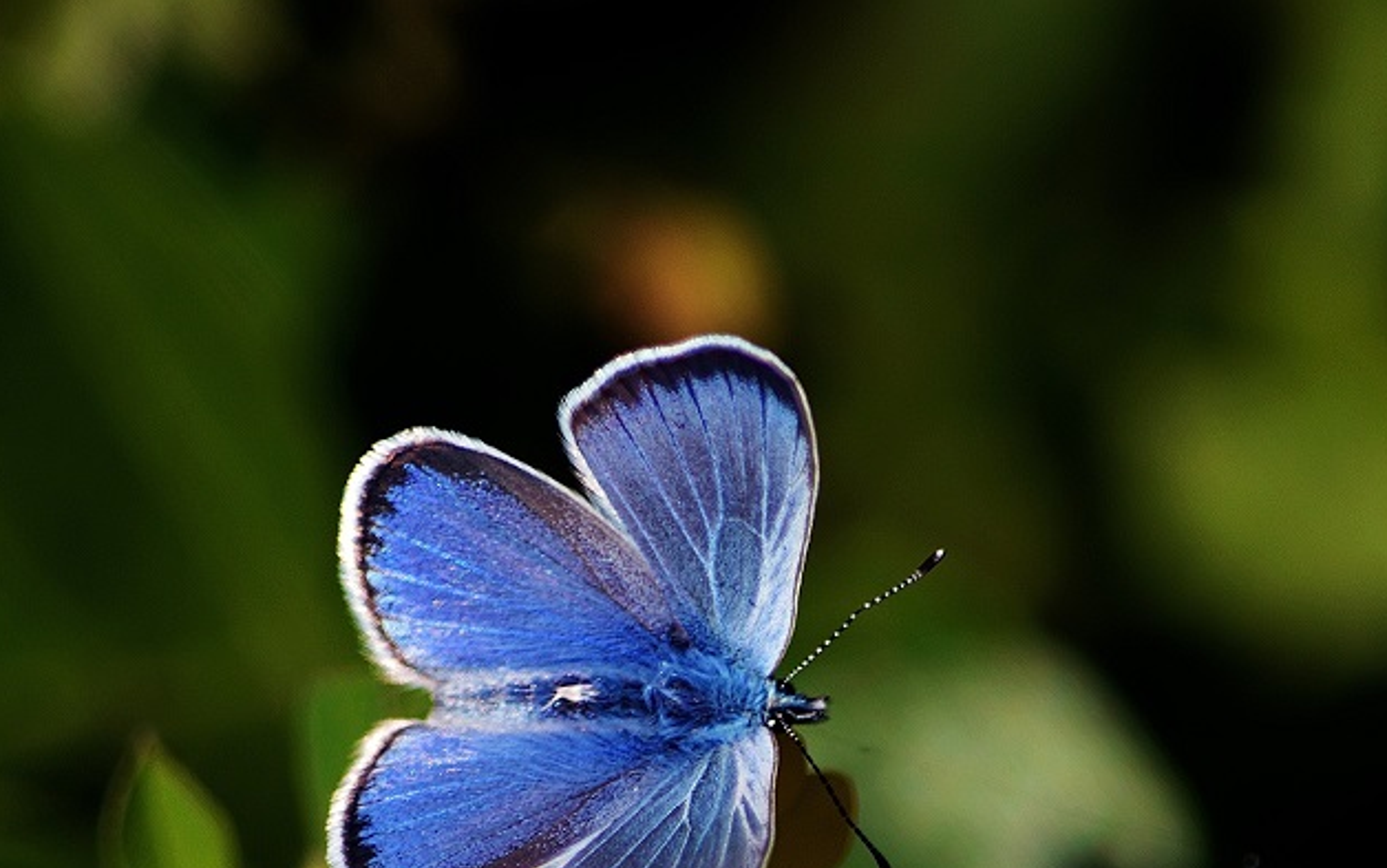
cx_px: 676
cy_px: 717
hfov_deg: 2.4
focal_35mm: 875
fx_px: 33087
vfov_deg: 1.5
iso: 100
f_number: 5.6
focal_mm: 300
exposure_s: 1/320
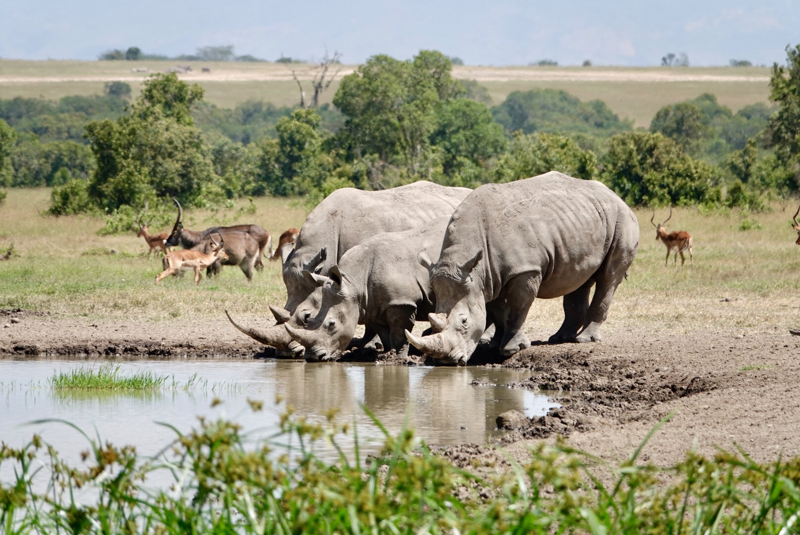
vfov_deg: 2.9
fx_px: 10429
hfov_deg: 4.4
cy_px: 268
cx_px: 400
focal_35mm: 469
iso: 100
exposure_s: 1/640
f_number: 4
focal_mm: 171.89
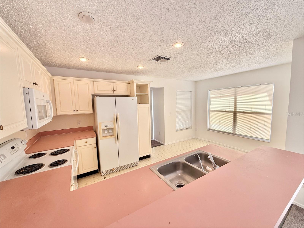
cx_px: 152
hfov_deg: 102.1
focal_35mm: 14
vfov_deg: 85.7
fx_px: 123
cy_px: 114
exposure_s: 1/260
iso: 50
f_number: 2.2
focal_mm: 2.22
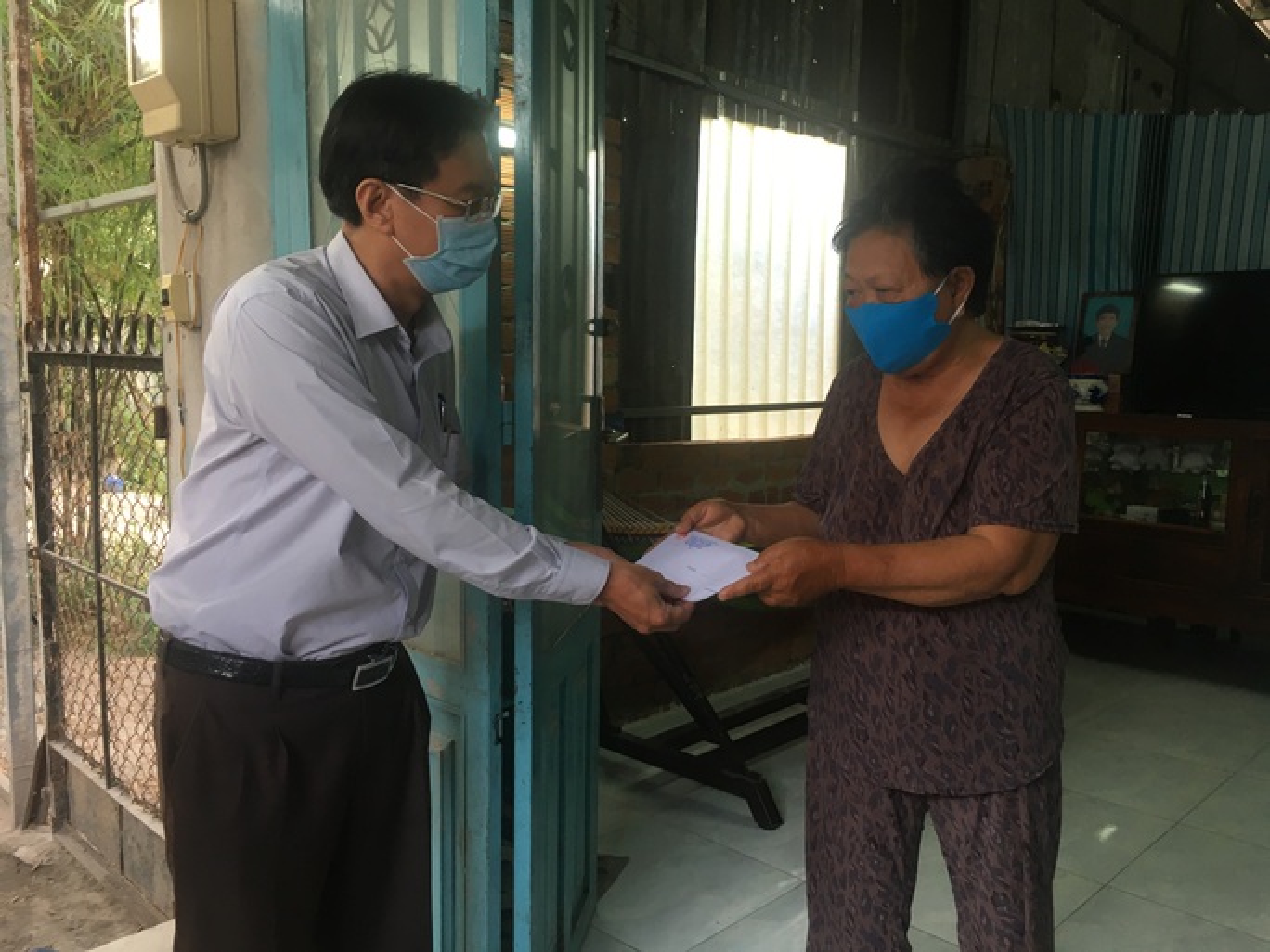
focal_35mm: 29
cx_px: 635
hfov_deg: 61.7
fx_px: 1064
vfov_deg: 48.2
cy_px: 476
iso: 80
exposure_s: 1/33
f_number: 2.2
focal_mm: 4.15
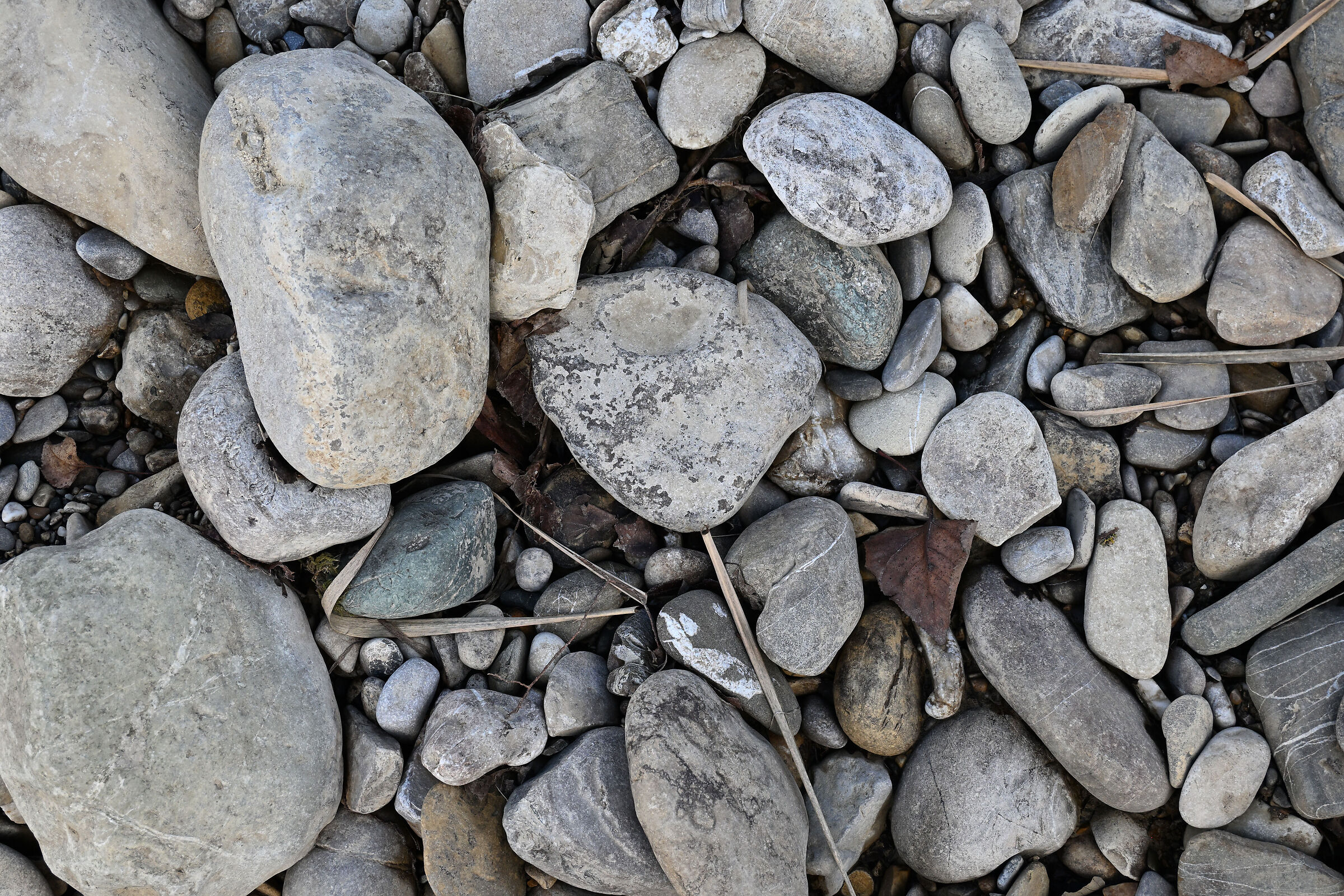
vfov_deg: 21.6
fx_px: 2352
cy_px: 448
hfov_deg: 31.9
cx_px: 672
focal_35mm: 63
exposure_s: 1/160
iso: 320
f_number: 5.6
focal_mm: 42
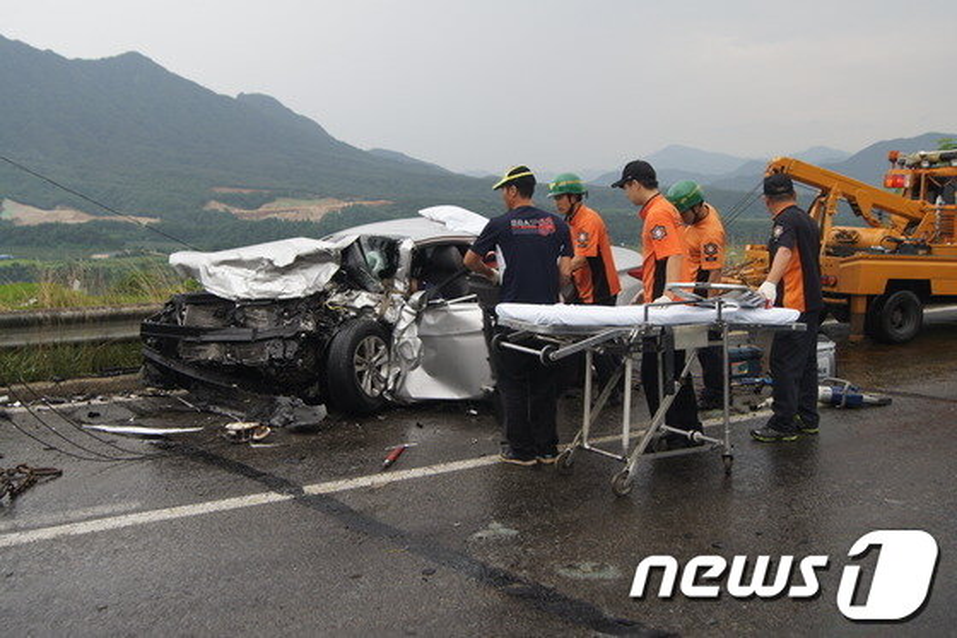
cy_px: 319
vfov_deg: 34.2
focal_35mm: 39
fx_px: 1036
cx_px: 478
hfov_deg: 49.6
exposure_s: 1/50
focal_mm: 26
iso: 100
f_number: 5
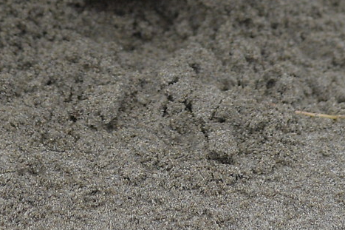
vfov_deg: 5.2
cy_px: -344
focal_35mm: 257
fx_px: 2462
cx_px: 157
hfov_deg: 8.0
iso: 1600
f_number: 3.2
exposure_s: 1/1600
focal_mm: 50
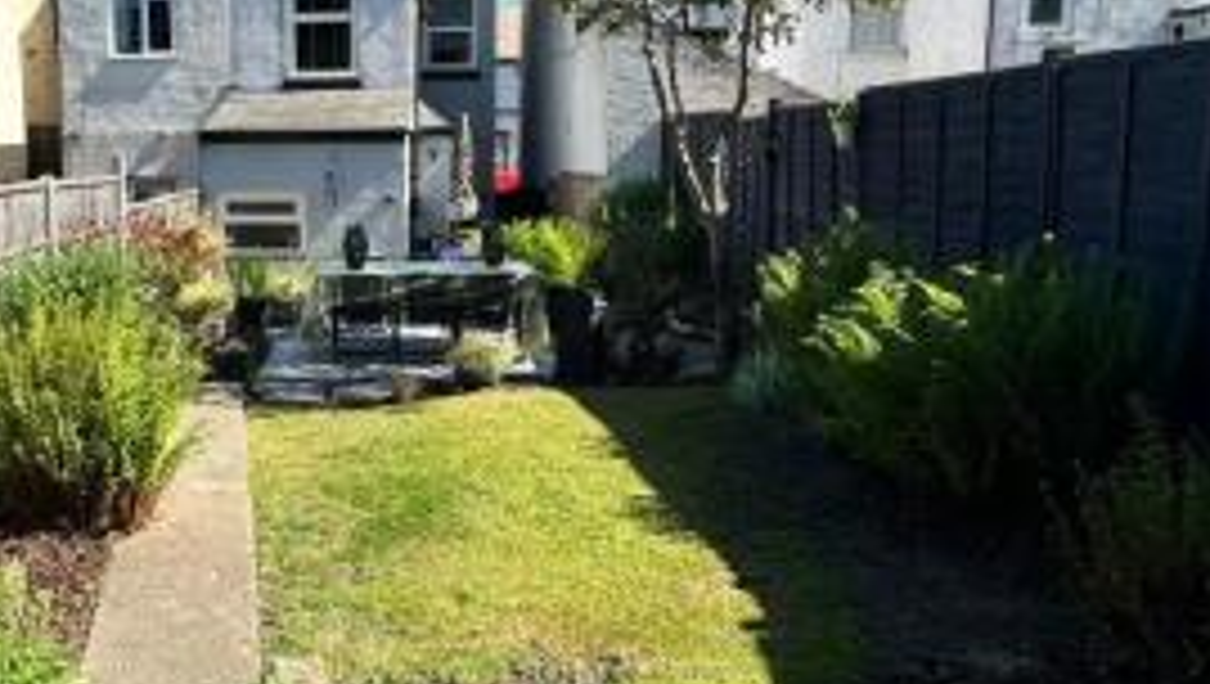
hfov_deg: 57.1
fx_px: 1060
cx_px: 335
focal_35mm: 33
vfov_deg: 35.5
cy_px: 254
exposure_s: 1/1034
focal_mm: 2.22
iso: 50
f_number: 2.2
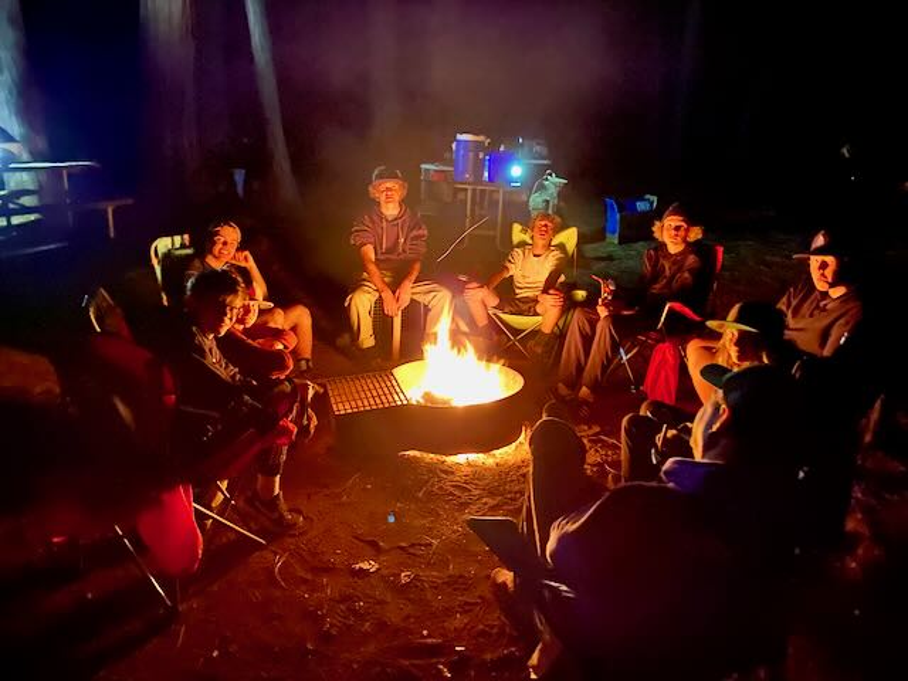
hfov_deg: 67.3
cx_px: 454
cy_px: 340
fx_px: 682
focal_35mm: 26
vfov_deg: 53.1
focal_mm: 4.25
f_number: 1.8
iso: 1600
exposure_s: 1/4
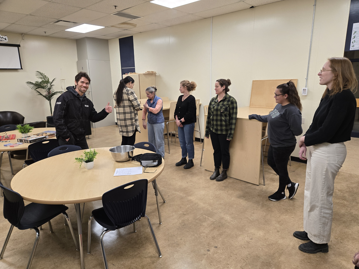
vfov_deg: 58.9
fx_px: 239
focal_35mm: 23
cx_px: 180
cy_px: 134
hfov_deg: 73.9
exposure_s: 1/120
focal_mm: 5.4
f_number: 1.8
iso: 200
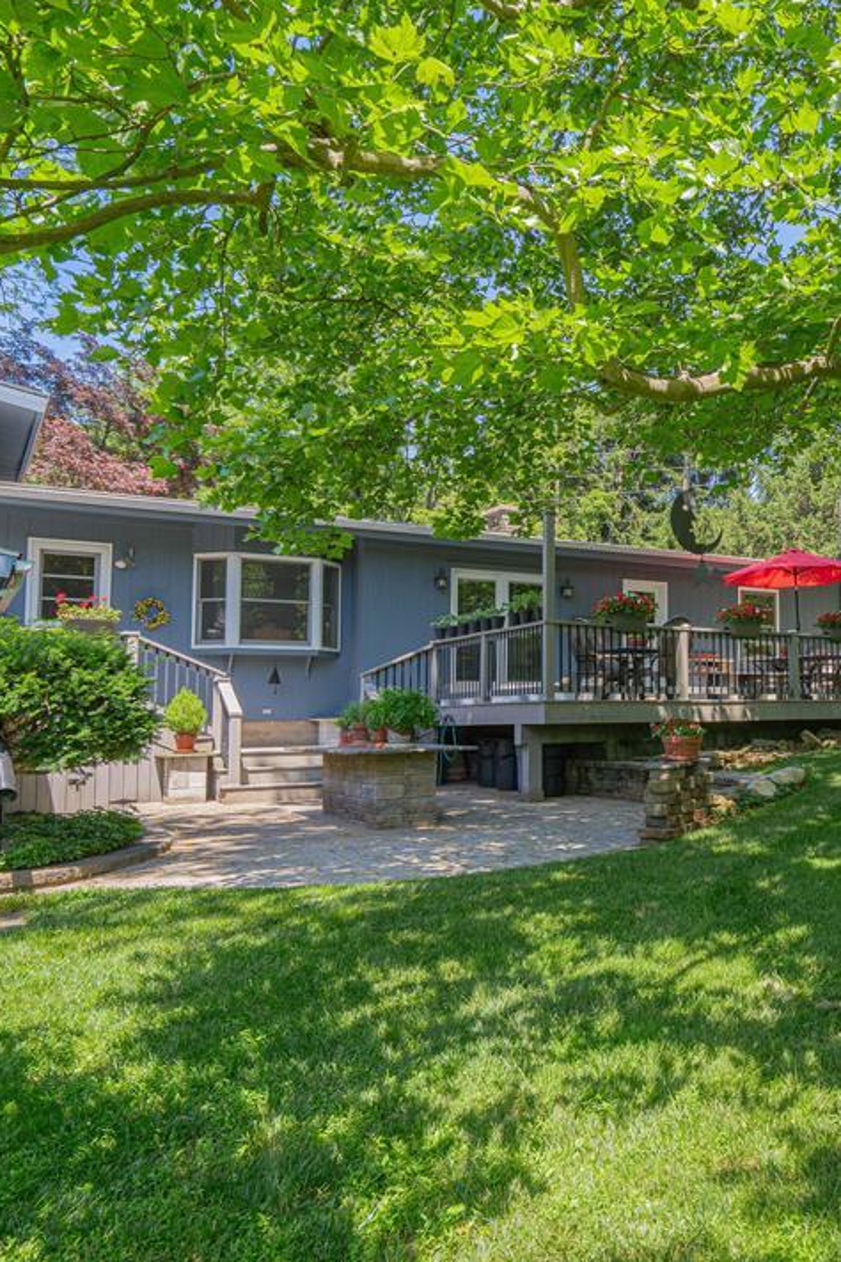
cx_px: 758
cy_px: 627
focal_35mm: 29
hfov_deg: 41.4
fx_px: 1016
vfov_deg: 63.7
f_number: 9
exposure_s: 1/800
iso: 320
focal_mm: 19
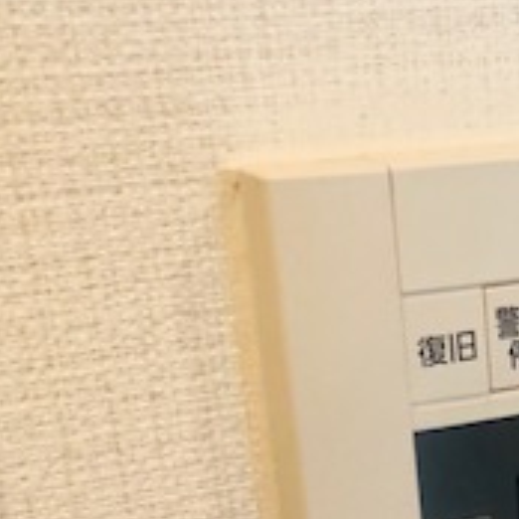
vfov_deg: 17.8
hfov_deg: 17.8
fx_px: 1544
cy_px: 677
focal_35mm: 91
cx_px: 689
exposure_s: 1/17
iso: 50
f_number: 1.8
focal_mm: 3.99
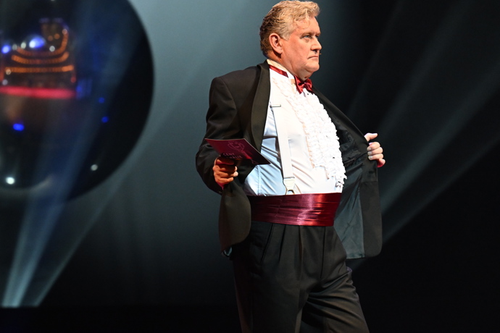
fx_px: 3541
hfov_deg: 8.1
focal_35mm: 255
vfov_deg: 5.4
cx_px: 250
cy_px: 166
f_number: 3.5
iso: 4000
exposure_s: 1/400
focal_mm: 170
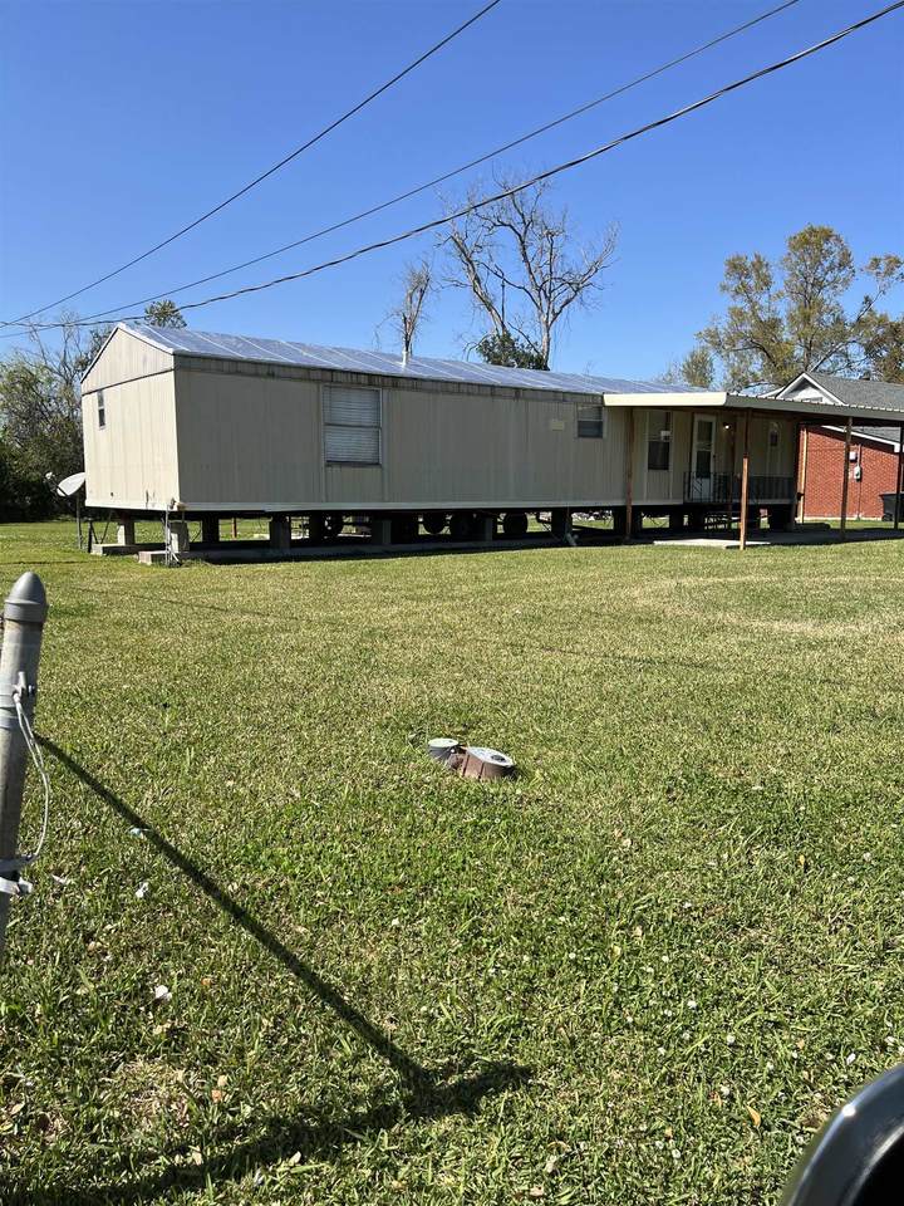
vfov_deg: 67.3
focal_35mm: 26
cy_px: 603
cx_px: 452
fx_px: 905
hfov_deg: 53.1
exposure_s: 1/3165
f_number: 1.5
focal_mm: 5.7
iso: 50
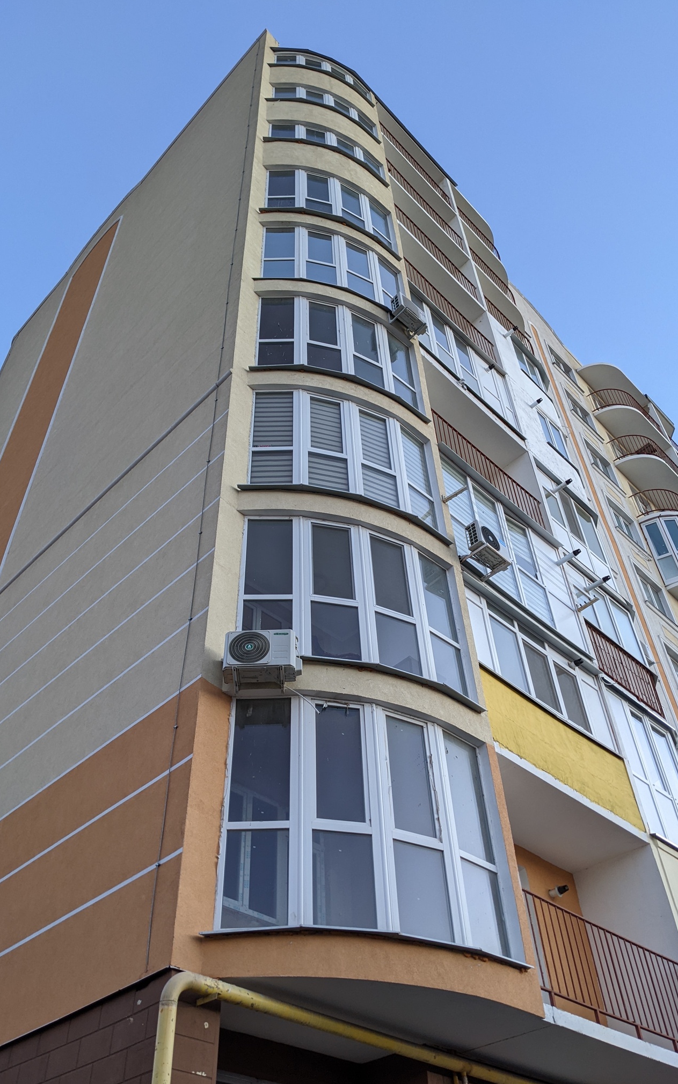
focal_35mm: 29
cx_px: 333
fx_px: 857
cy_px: 538
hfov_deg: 43.1
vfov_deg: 64.6
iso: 60
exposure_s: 1/49.9
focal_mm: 4.38
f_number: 1.73
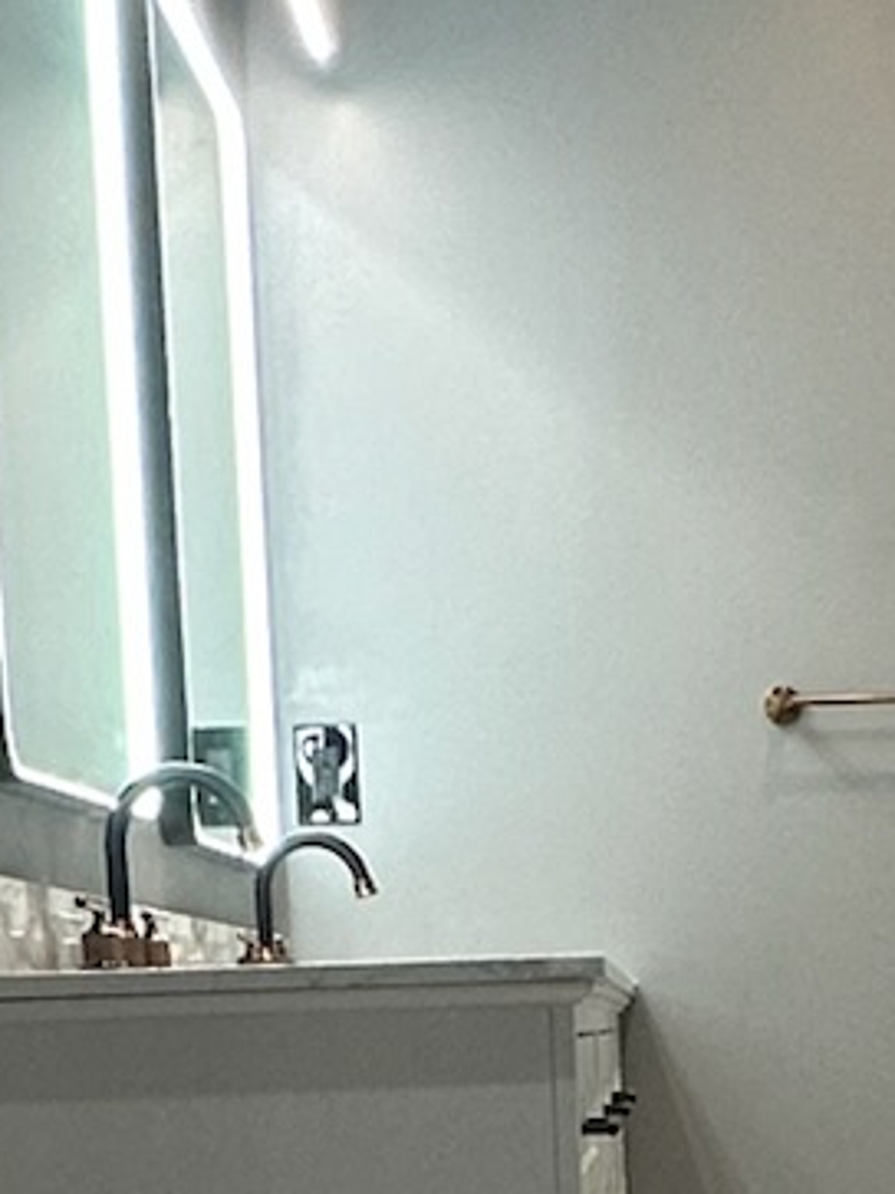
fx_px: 2725
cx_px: 714
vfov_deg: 22.8
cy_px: 1414
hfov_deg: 18.5
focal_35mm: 79
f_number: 2.2
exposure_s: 1/120
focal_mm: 2.22
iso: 160
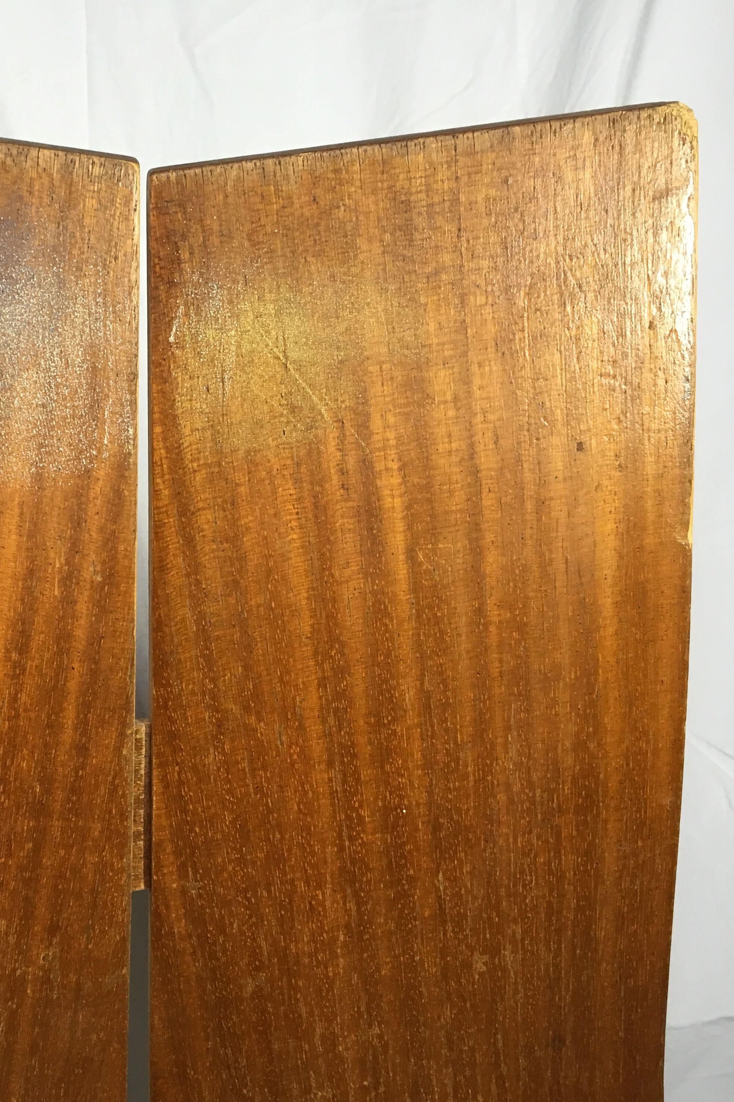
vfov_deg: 47.4
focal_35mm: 41
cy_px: 561
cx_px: 186
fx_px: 1254
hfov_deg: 32.0
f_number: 2.2
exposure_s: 1/33
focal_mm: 4.15
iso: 50
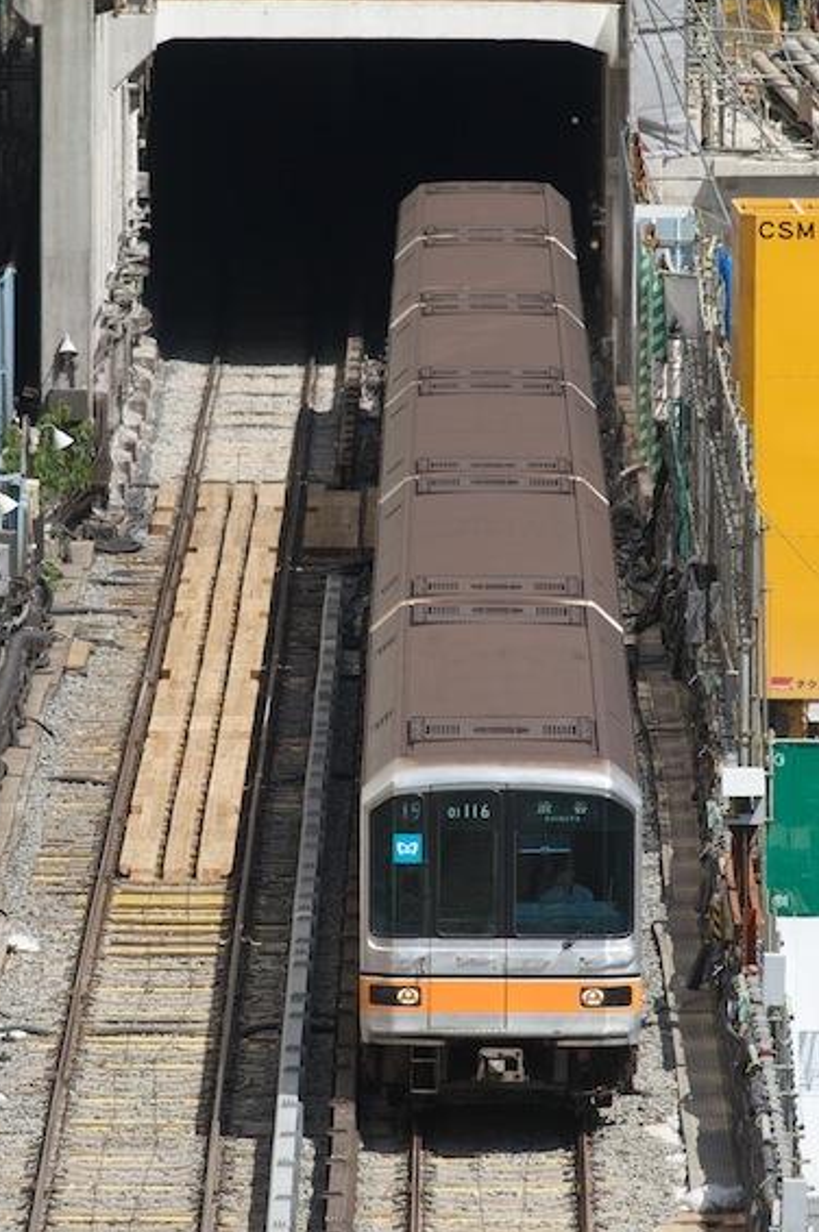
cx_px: 358
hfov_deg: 2.9
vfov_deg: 4.3
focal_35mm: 475
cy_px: 572
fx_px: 16248
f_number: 8
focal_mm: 420
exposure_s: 1/500
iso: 200
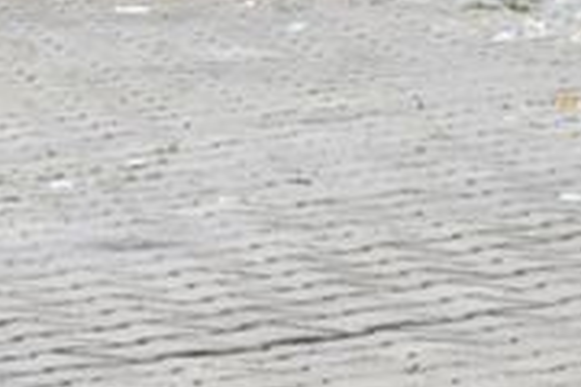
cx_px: 607
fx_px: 6616
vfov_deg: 3.3
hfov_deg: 5.0
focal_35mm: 410
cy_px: -411
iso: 200
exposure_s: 1/400
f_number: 10
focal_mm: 48
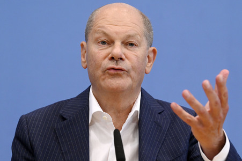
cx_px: 121
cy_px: 80
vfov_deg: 7.8
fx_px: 1175
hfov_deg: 11.8
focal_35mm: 175
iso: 4000
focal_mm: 175
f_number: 6.3
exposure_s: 1/800
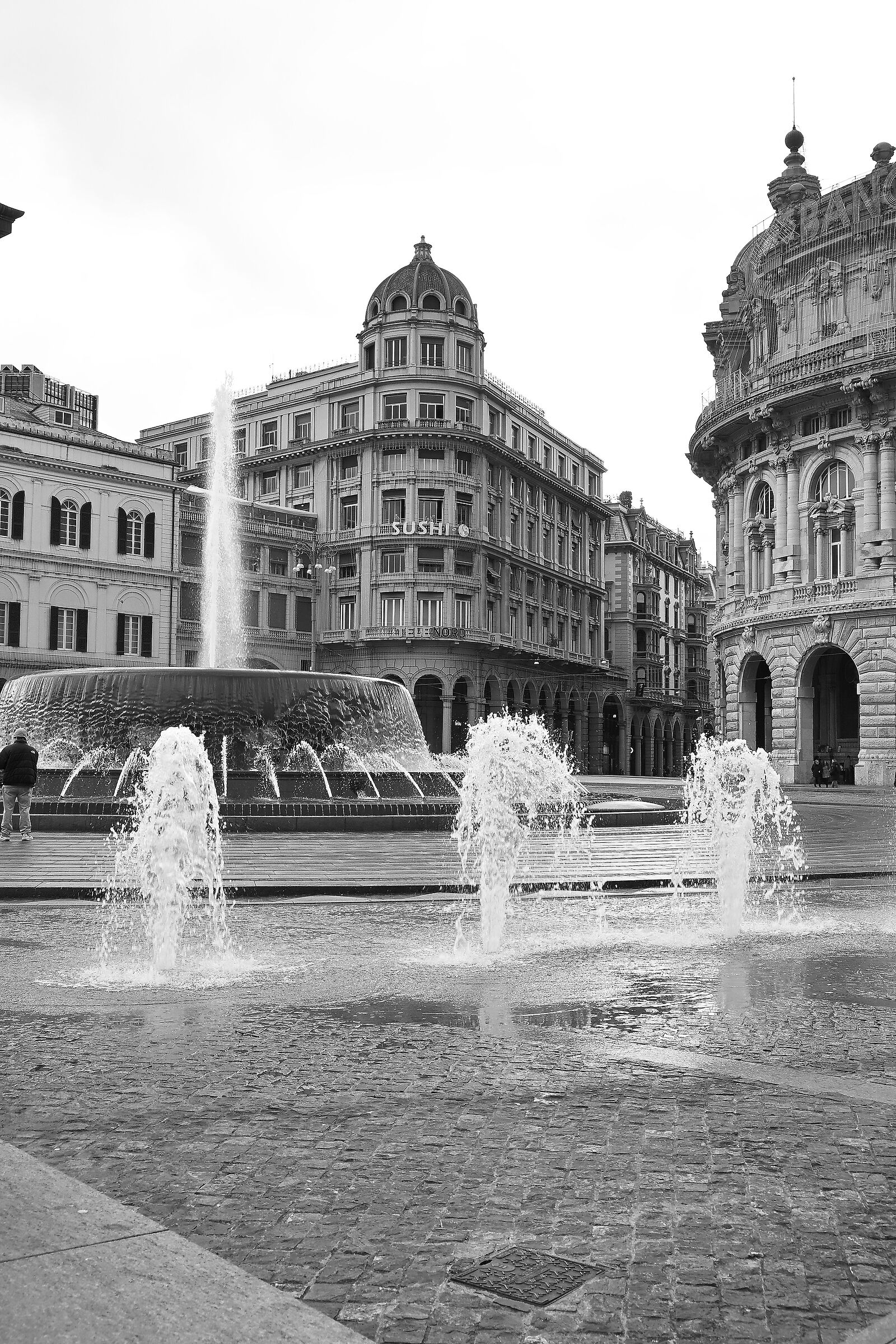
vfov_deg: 52.2
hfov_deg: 36.2
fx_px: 1372
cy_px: 672
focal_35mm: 37
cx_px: 448
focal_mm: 24.5
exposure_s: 1/200
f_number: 8
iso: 400
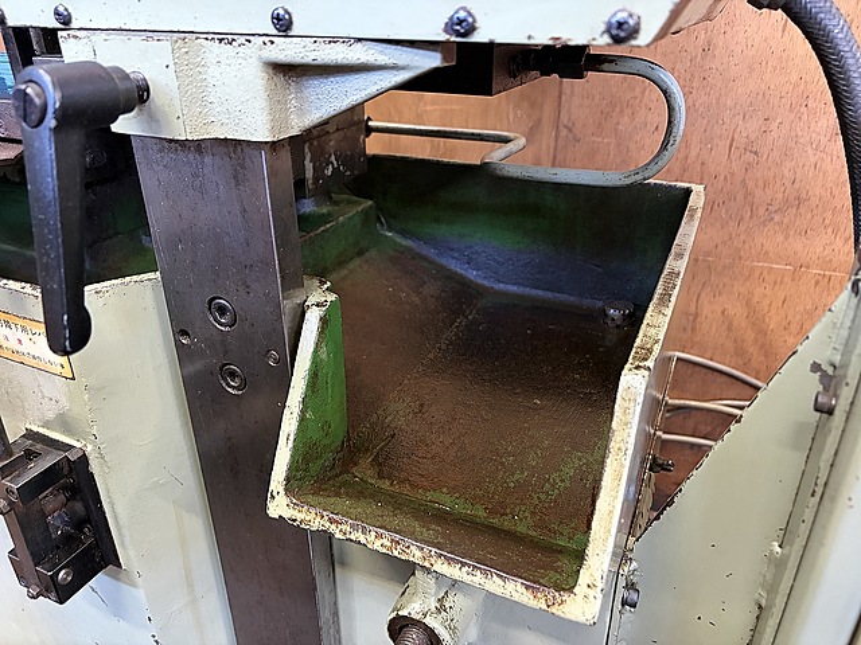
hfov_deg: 67.3
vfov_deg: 53.1
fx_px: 647
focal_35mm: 26
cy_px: 322
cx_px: 430
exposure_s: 1/34
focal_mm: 5.96
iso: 640
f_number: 1.6
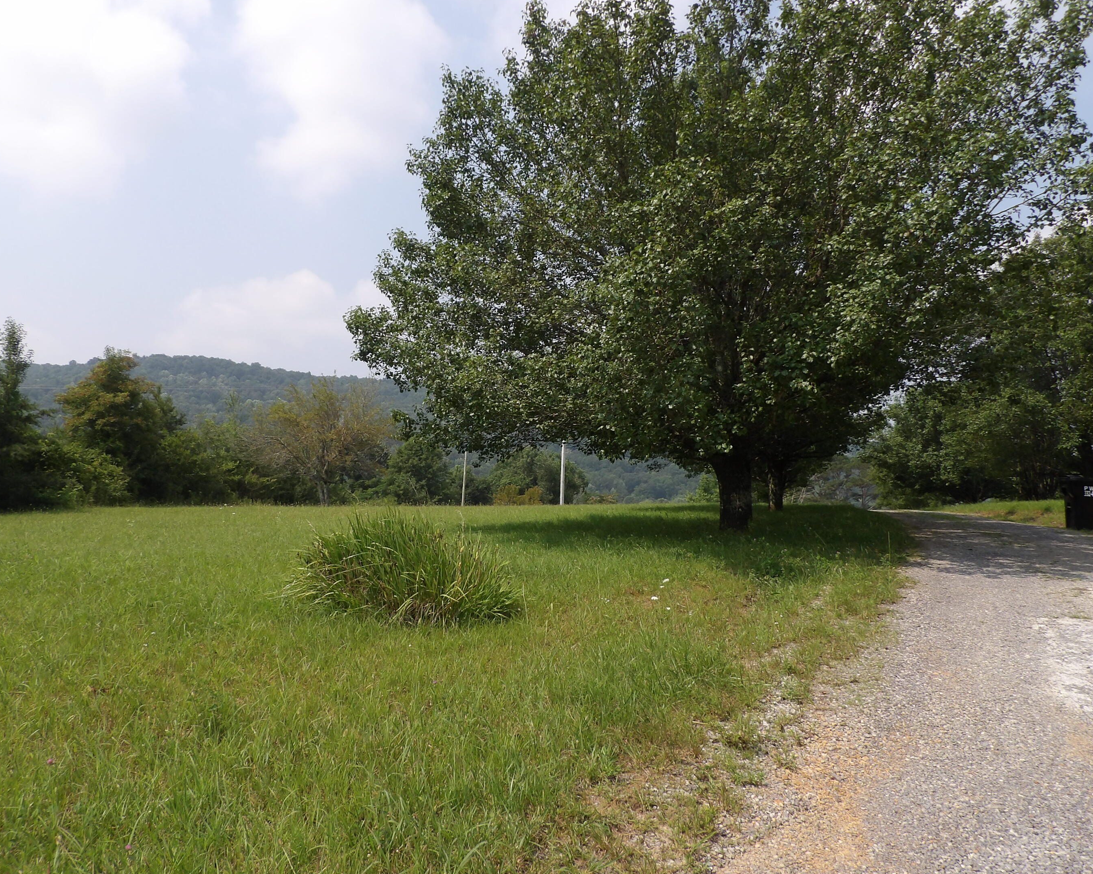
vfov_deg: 54.9
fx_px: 841
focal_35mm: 26
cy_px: 430
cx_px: 511
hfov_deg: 66.0
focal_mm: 4.3
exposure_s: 1/886
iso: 100
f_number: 3.2
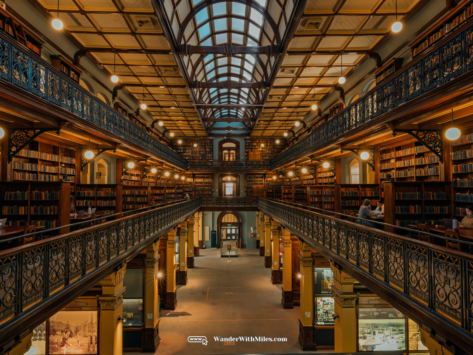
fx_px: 301
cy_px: 178
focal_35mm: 22
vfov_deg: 61.1
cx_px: 236
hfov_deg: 76.4
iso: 100
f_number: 16
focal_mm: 27.8
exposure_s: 15
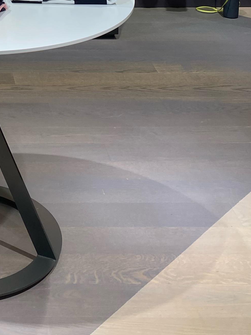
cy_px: -114
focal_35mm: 80
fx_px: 773
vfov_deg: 21.7
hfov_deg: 17.4
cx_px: -65
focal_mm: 4.25
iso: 50
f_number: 1.8
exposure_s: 1/100
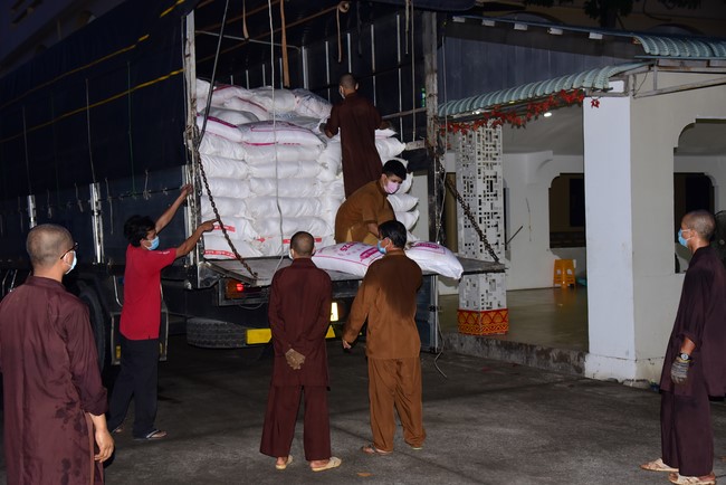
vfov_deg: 28.1
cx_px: 363
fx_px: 968
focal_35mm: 48
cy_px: 242
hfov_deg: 41.1
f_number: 5.6
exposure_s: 1/160
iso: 1250
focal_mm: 48
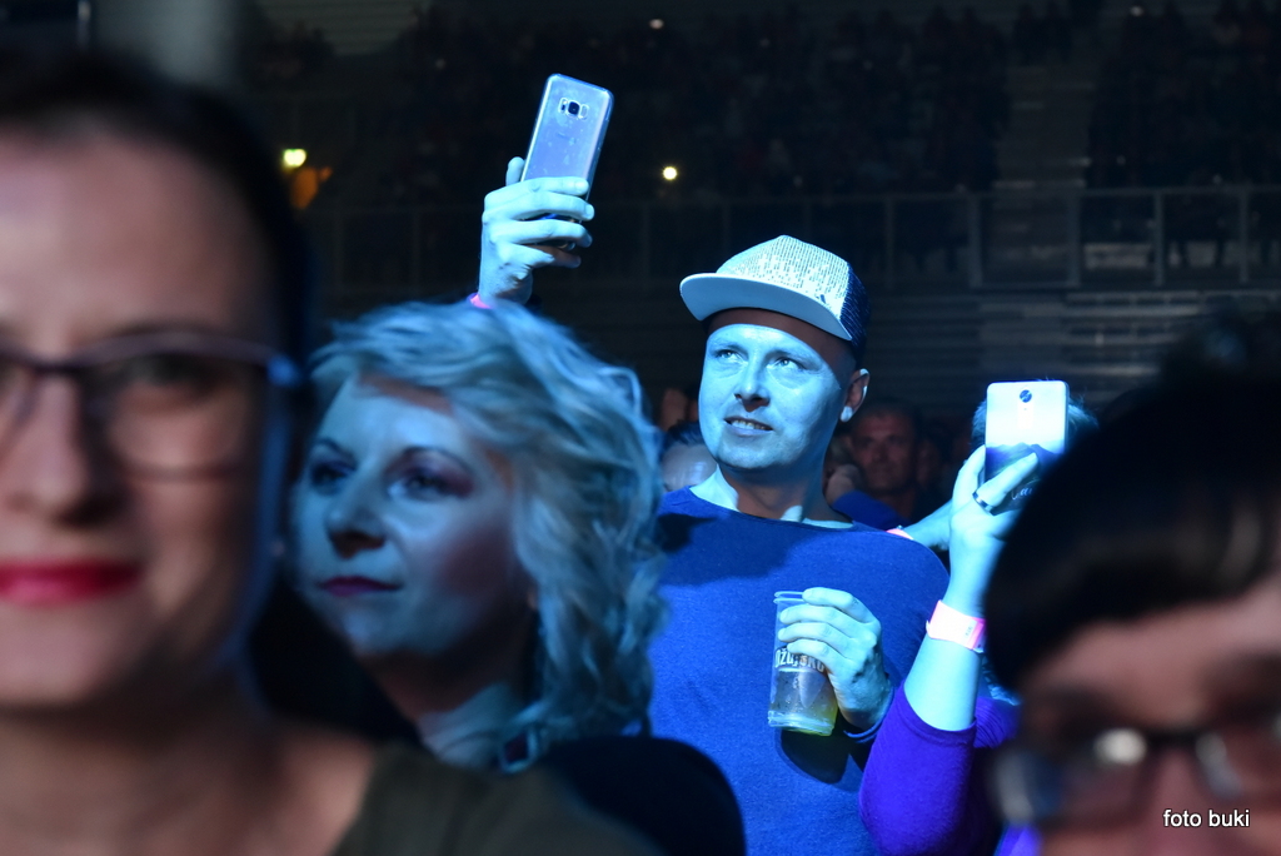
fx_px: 2492
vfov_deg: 19.5
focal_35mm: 70
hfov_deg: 28.8
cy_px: 428
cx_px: 640
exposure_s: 1/125
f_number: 6.3
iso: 3200
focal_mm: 70
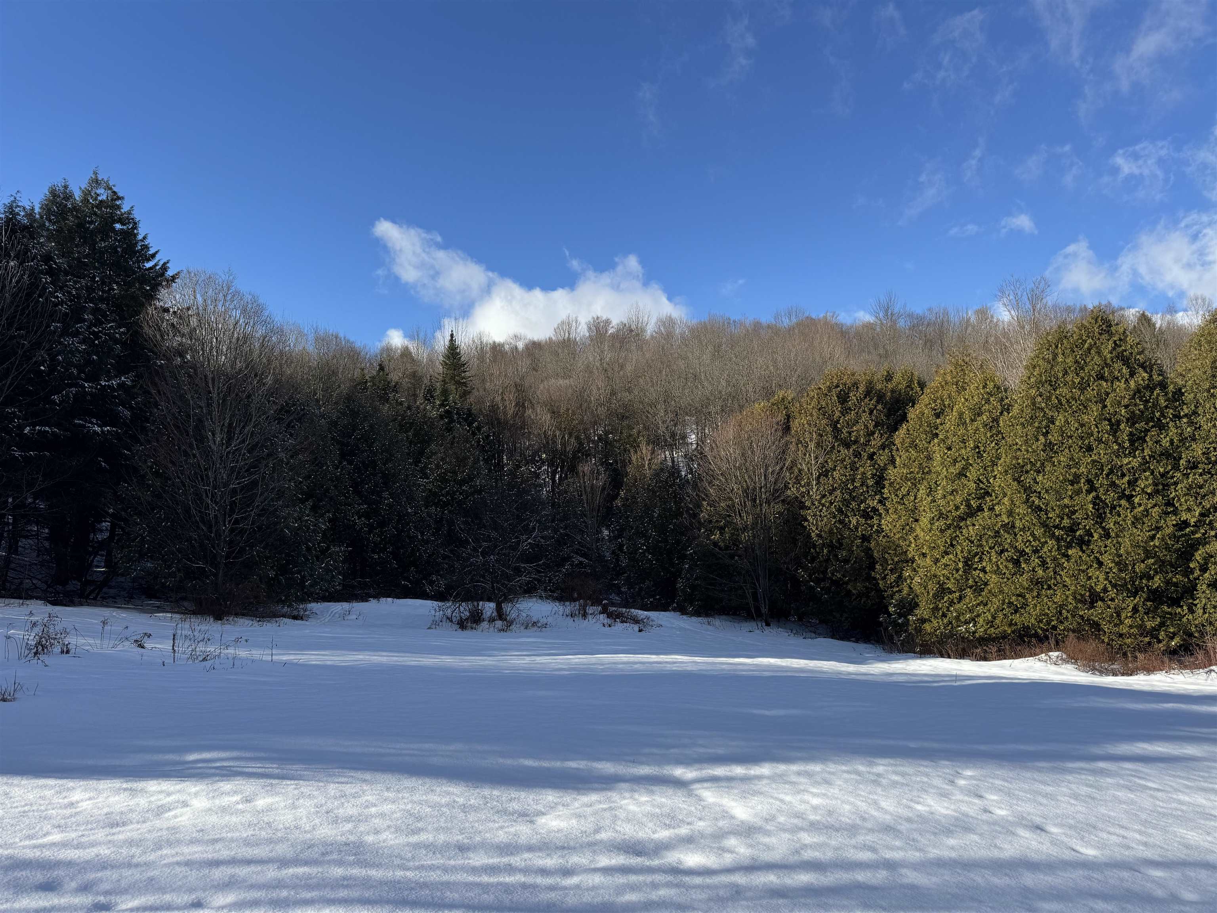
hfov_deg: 71.6
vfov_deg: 56.8
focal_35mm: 24
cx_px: 608
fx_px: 844
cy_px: 456
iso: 80
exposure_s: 1/4049
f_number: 1.78
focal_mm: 6.76
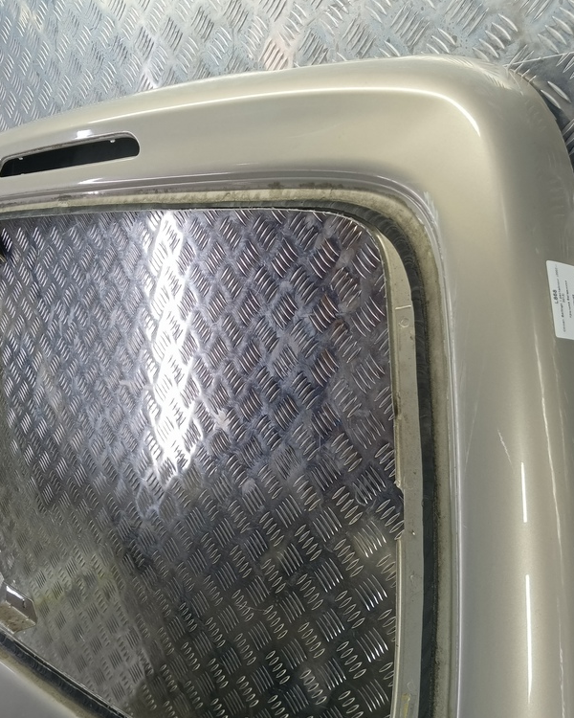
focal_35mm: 36
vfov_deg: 50.3
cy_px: 351
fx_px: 764
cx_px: 251
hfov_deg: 41.1
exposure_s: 1/50
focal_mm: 4.11
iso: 127
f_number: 1.6
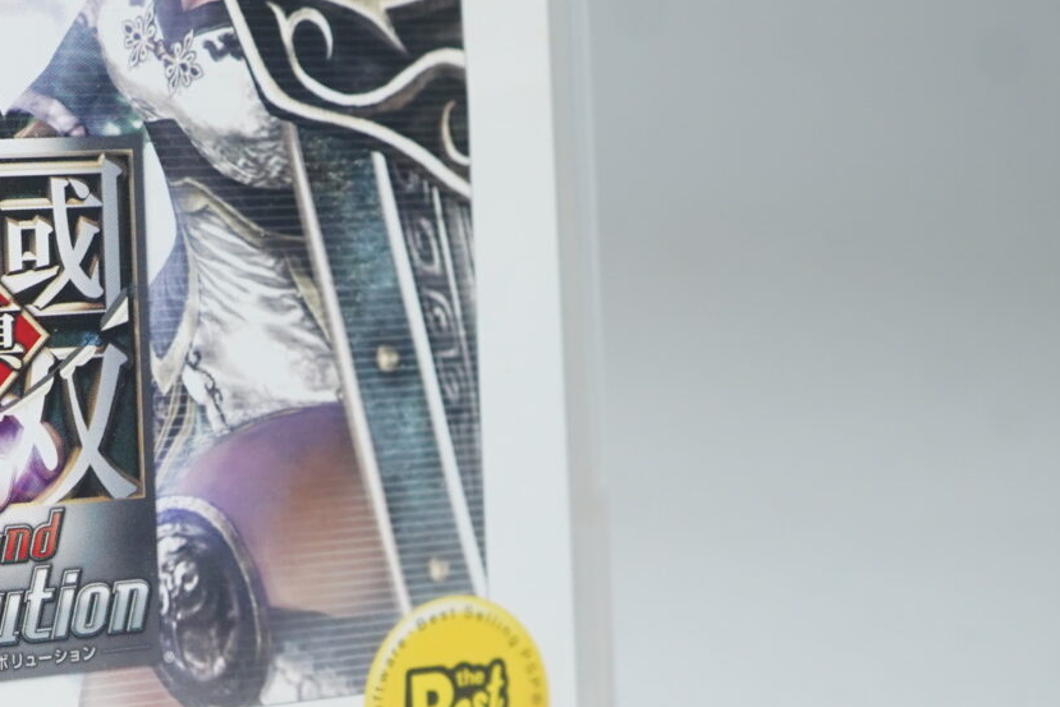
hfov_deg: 19.1
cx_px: 106
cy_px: 43
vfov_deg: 12.9
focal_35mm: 105
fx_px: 3092
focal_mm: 34
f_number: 5
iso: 800
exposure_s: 1/40
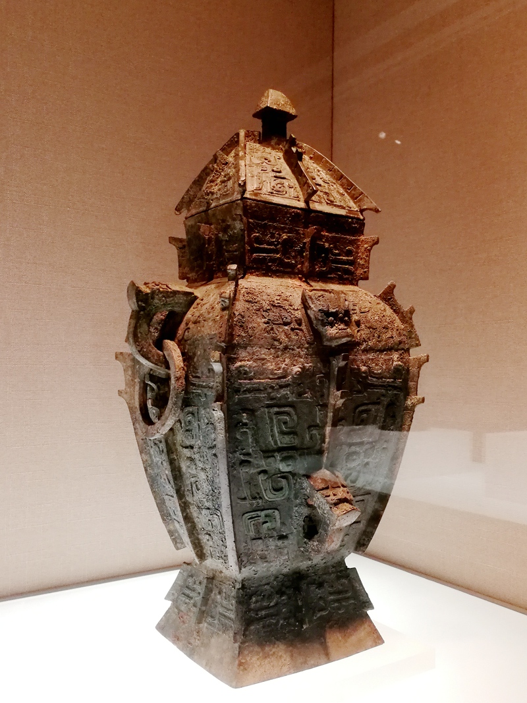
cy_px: 352
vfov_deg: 65.3
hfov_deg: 51.3
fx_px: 548
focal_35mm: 27
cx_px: 264
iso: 400
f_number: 2.2
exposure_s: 1/25
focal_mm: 3.95
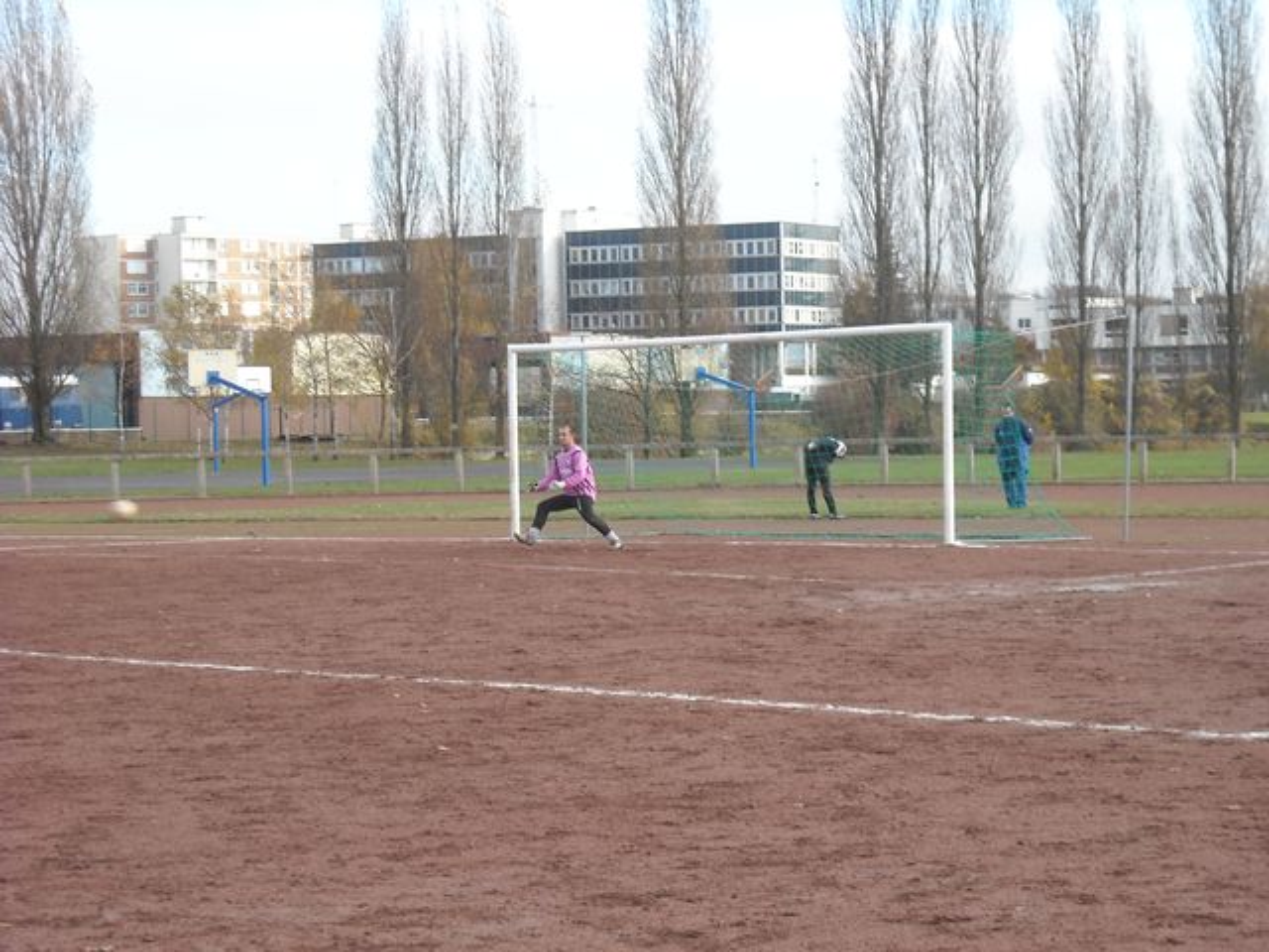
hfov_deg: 18.7
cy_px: 476
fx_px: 3849
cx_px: 634
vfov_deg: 14.1
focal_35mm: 105
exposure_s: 1/148
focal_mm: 17.1
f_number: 4.7
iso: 64
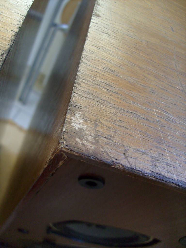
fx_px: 251
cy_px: 124
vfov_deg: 52.6
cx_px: 93
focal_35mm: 35
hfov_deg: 40.7
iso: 100
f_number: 2.8
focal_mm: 5.8
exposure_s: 1/45
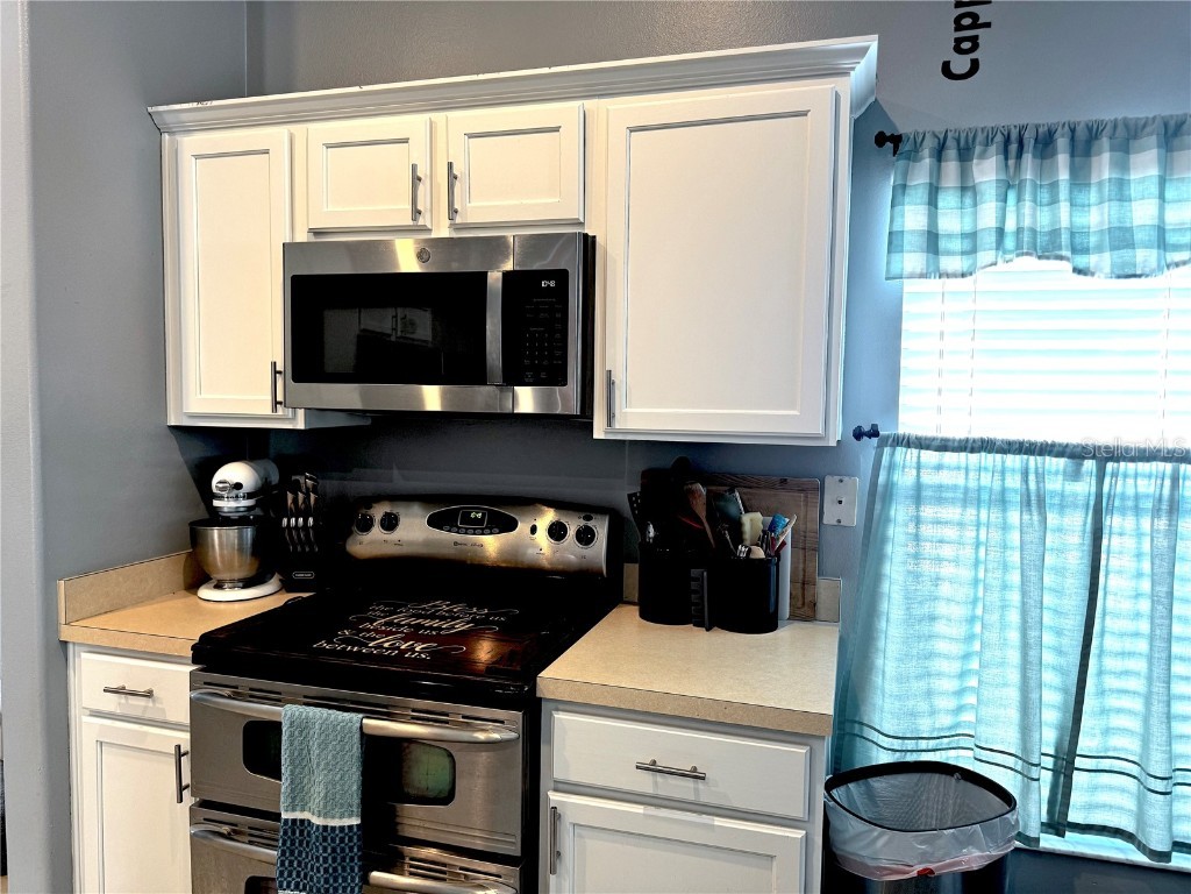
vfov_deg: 56.8
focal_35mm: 24
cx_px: 596
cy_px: 447
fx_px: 826
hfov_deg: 71.6
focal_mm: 6.76
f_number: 1.78
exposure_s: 1/60
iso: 125
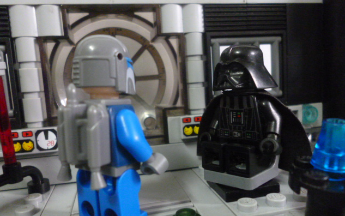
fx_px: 282
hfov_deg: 62.9
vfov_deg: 41.8
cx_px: 171
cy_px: 120
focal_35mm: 30
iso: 800
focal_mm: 5
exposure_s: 1/8
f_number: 3.1
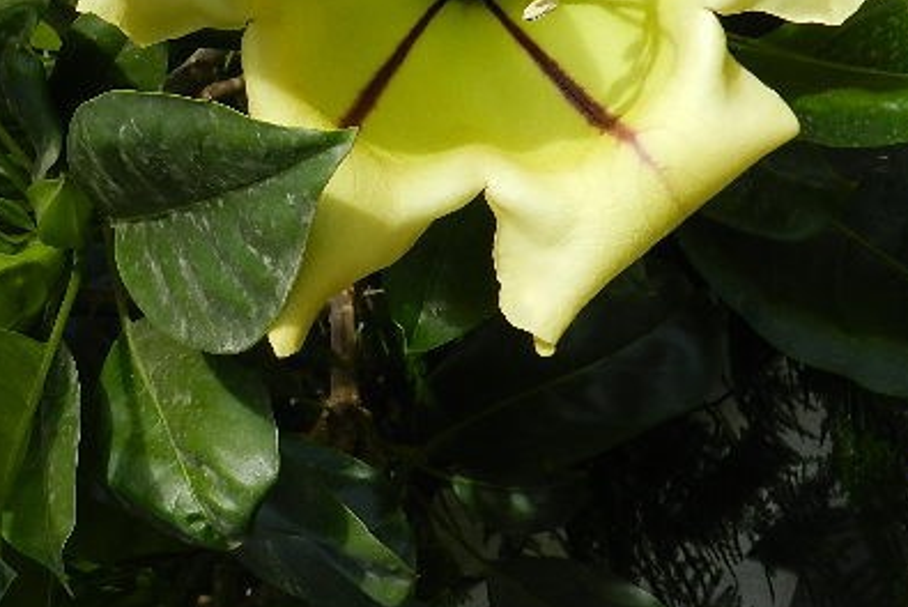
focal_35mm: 101
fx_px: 2549
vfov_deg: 13.5
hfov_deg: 20.1
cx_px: 244
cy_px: 154
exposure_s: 1/640
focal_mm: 10.7
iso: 160
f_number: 4.6
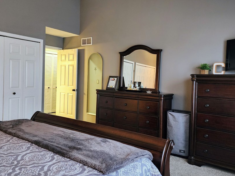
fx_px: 197
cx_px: 122
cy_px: 81
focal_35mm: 29
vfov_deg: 48.2
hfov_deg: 61.6
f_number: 1.8
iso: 500
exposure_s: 1/40
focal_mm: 6.4
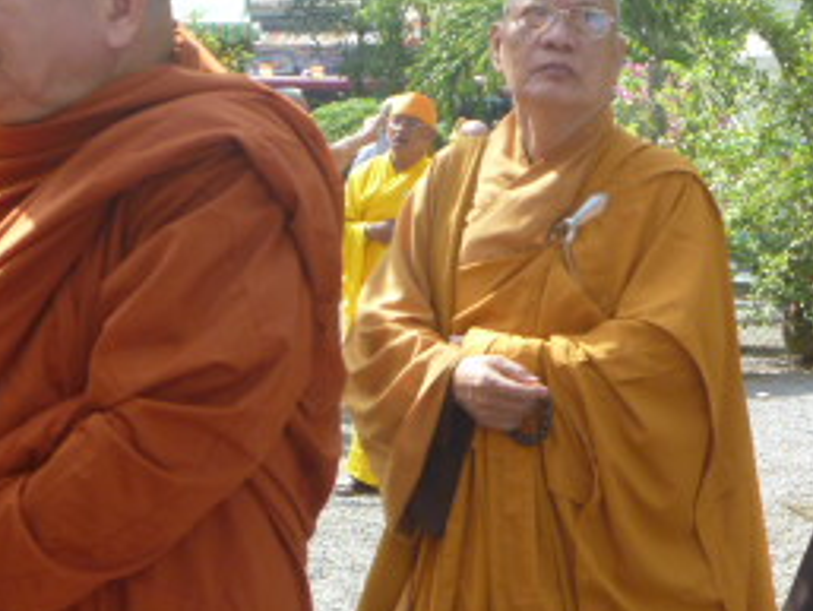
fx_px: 2044
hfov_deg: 21.9
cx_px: 750
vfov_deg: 16.9
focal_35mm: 87
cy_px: 427
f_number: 3.5
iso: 80
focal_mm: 6.3
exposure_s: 1/250
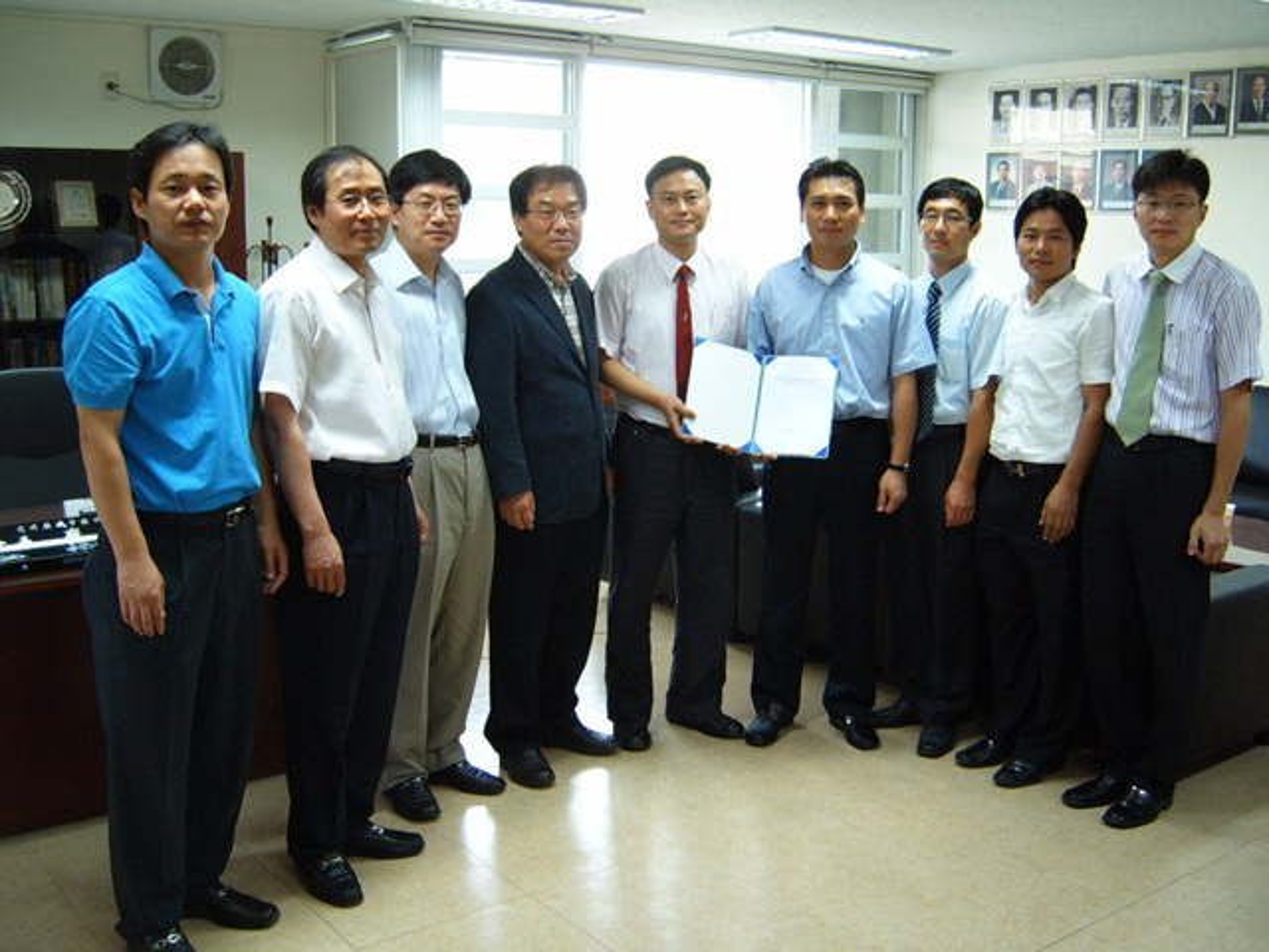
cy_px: 476
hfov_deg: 50.1
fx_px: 1356
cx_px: 634
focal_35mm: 37
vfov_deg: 38.7
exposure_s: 1/15
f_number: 2.9
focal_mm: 6.2
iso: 141
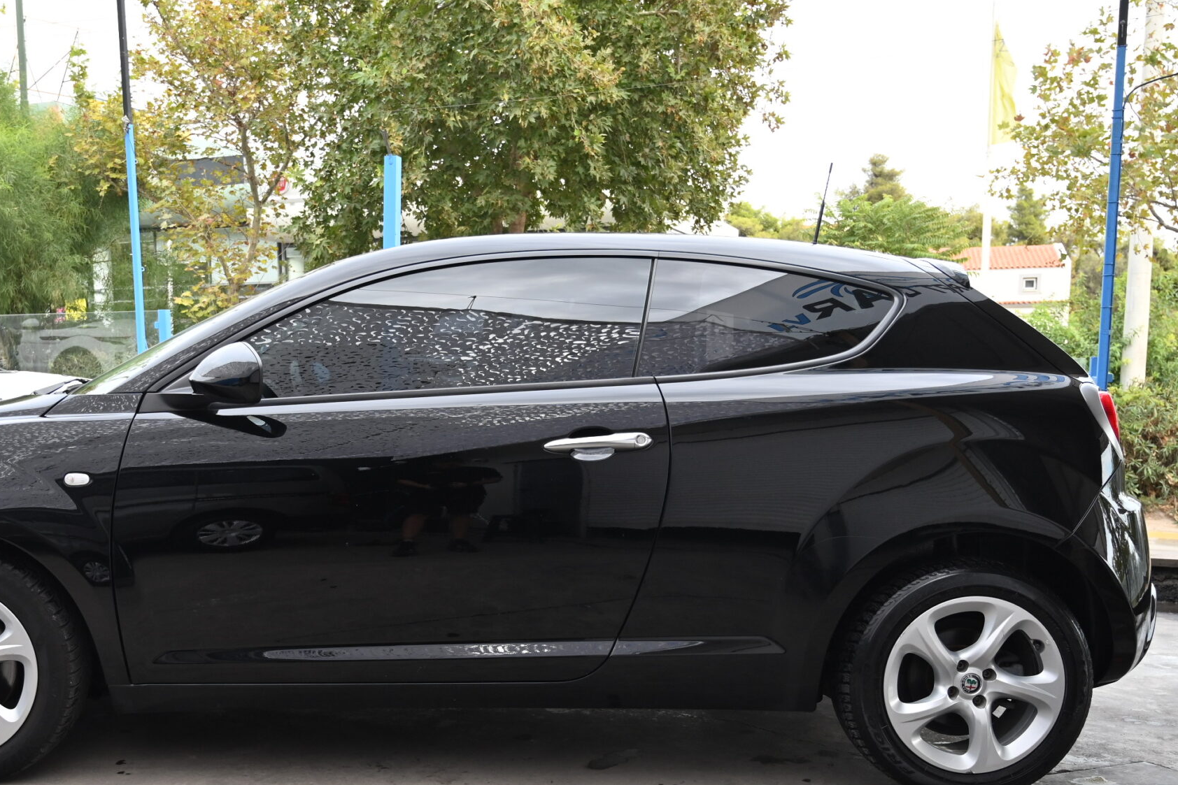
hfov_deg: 49.2
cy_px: 508
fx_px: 1268
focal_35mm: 39
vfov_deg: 34.2
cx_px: 428
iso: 360
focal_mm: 25.5
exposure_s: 1/250
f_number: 4
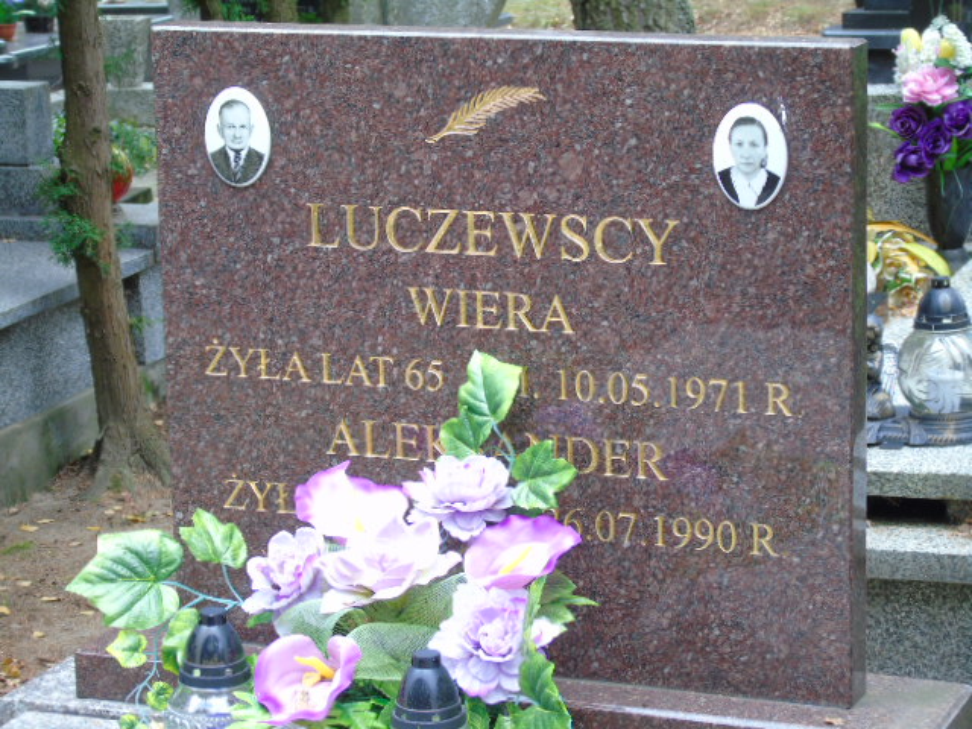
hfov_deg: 18.2
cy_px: 364
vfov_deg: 13.7
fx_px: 3033
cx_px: 486
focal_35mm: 108
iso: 100
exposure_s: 1/30
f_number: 4.4
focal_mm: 19
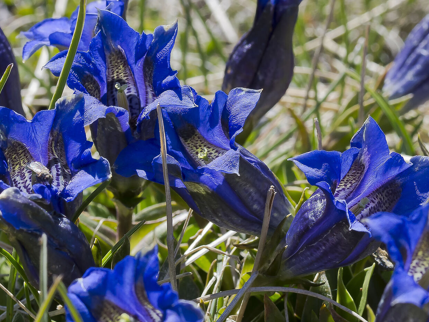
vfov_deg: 5.1
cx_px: 363
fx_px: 3643
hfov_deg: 6.7
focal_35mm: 294
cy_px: 192
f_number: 13
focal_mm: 105
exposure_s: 1/200
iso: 320
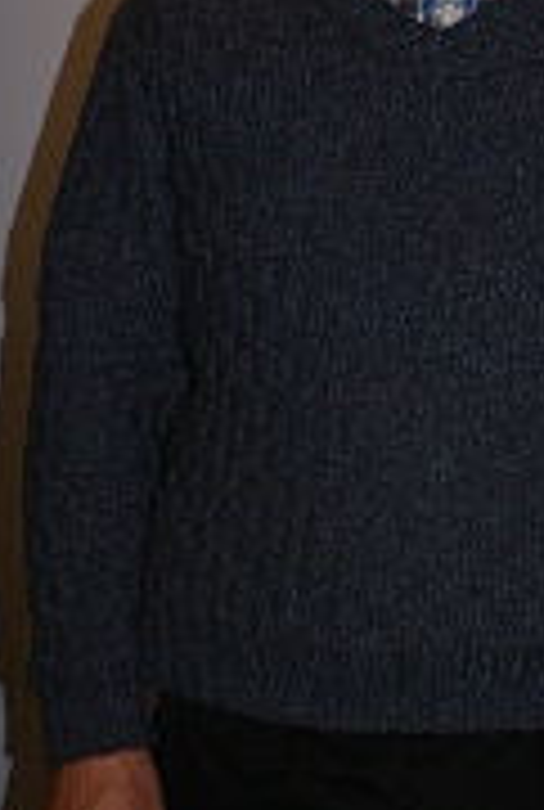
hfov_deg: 14.0
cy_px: 130
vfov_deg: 20.7
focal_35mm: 97
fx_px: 2186
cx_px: 504
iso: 400
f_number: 5.6
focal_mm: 30
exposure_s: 1/60
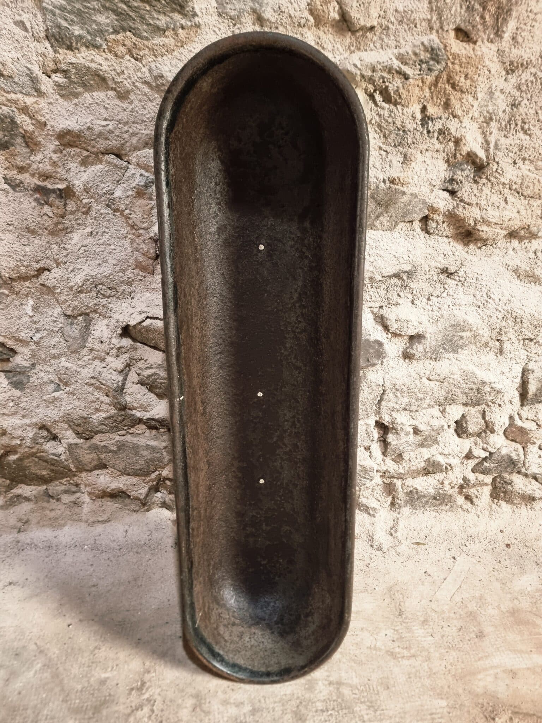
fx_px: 501
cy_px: 362
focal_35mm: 24
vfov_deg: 71.6
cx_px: 271
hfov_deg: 56.8
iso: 800
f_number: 1.8
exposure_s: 1/25
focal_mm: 6.7
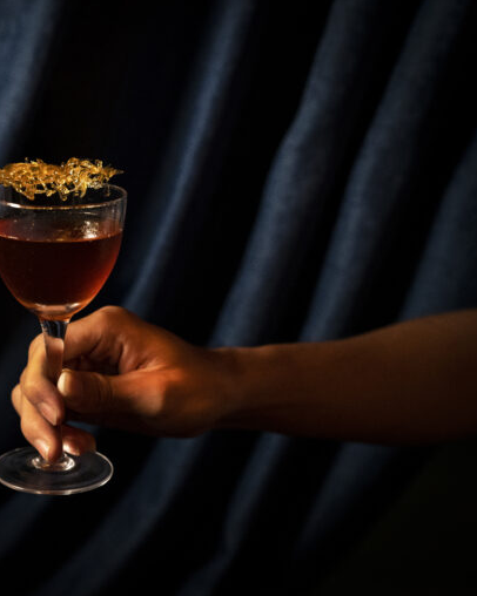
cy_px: 297
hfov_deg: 21.0
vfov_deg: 26.8
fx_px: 1254
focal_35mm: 71
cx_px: 34
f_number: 3.2
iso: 3200
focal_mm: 50
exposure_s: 1/160
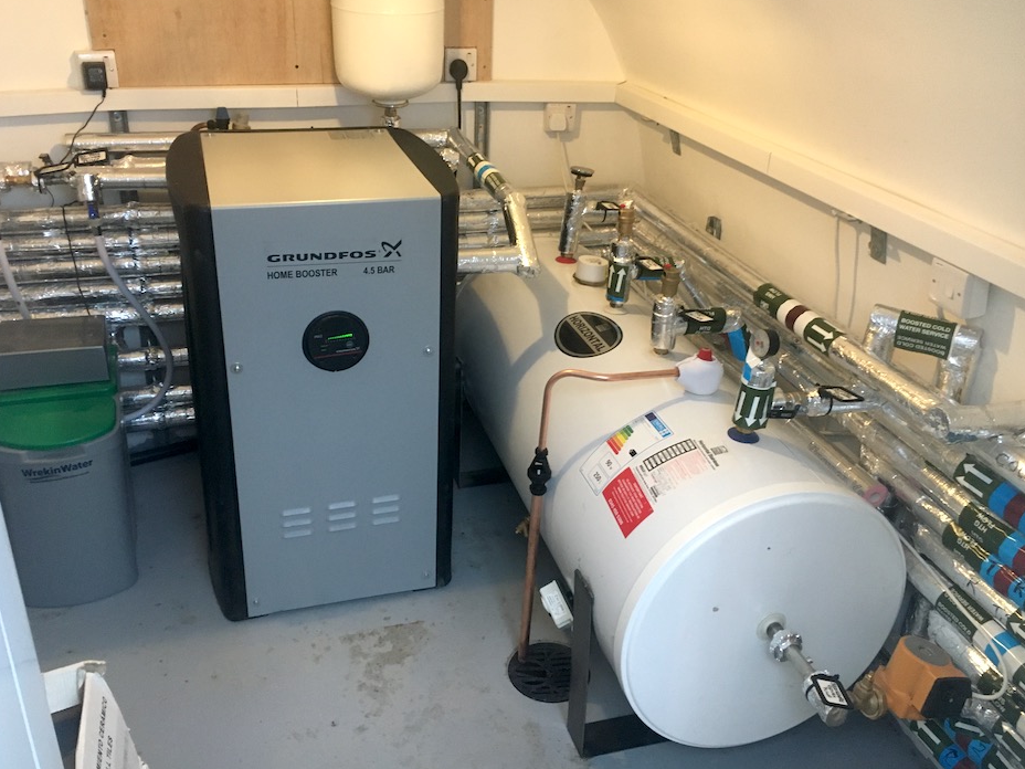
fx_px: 948
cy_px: 355
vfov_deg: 44.1
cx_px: 508
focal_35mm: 32
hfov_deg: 56.8
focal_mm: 4.15
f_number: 2.2
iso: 200
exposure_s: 1/20
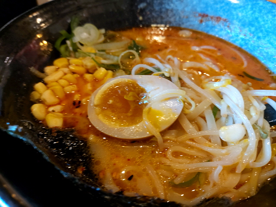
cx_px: 138
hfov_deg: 69.4
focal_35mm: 25
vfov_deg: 54.9
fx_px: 199
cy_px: 104
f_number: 2
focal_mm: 4.58
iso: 320
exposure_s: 1/24
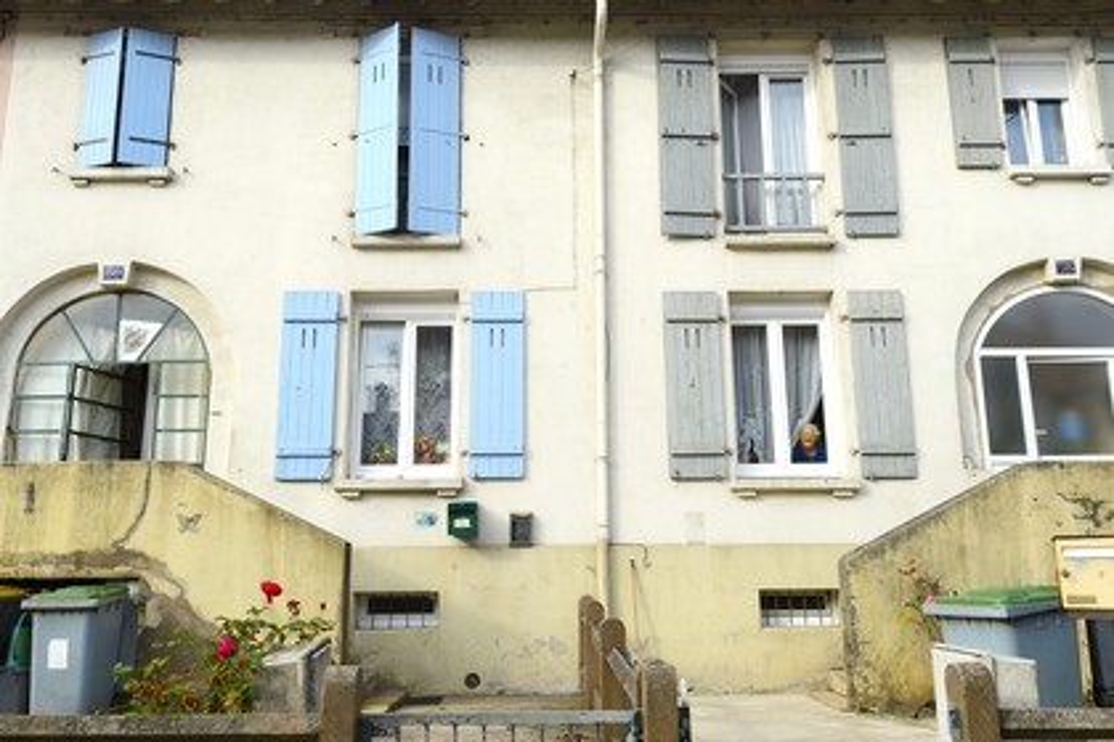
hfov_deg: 63.7
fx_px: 897
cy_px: 371
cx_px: 557
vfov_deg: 45.0
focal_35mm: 29
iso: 200
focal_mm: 29
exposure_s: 1/200
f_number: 13
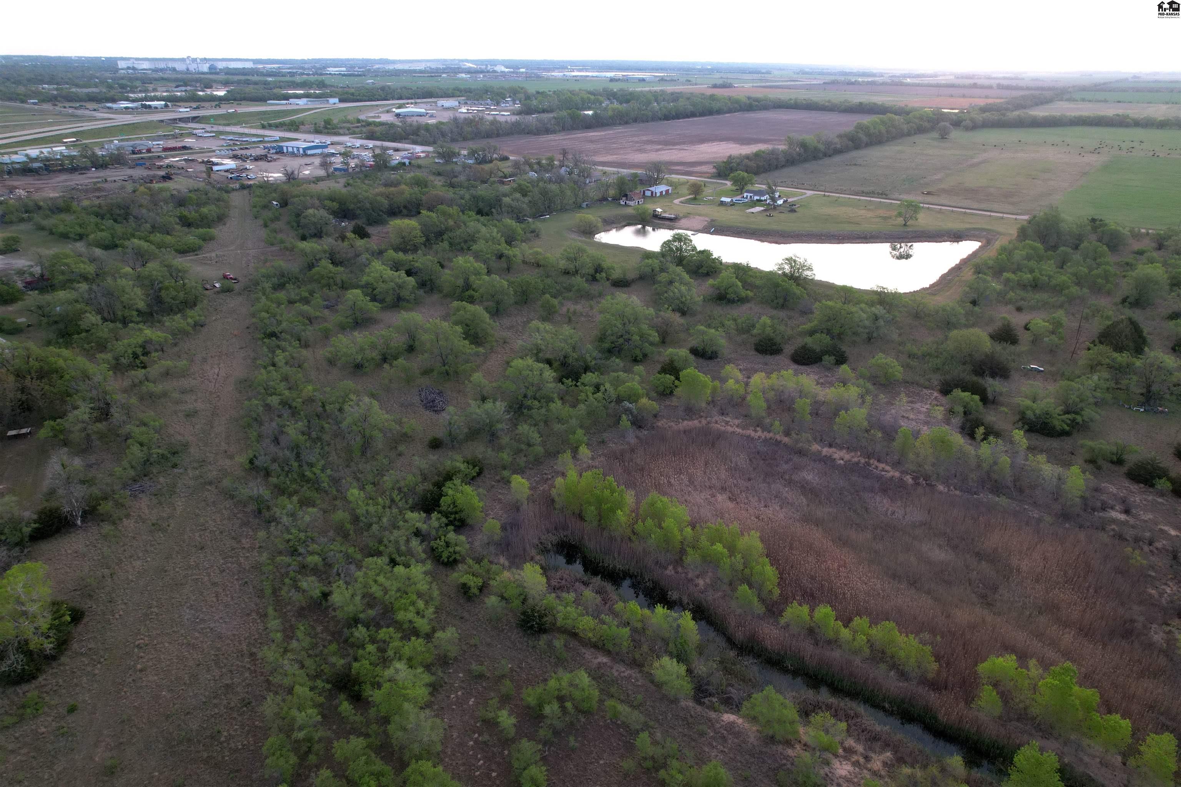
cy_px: 394
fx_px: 722
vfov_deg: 57.2
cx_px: 590
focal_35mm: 22
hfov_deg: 78.6
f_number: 2.8
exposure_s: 1/15
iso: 200
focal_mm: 8.38
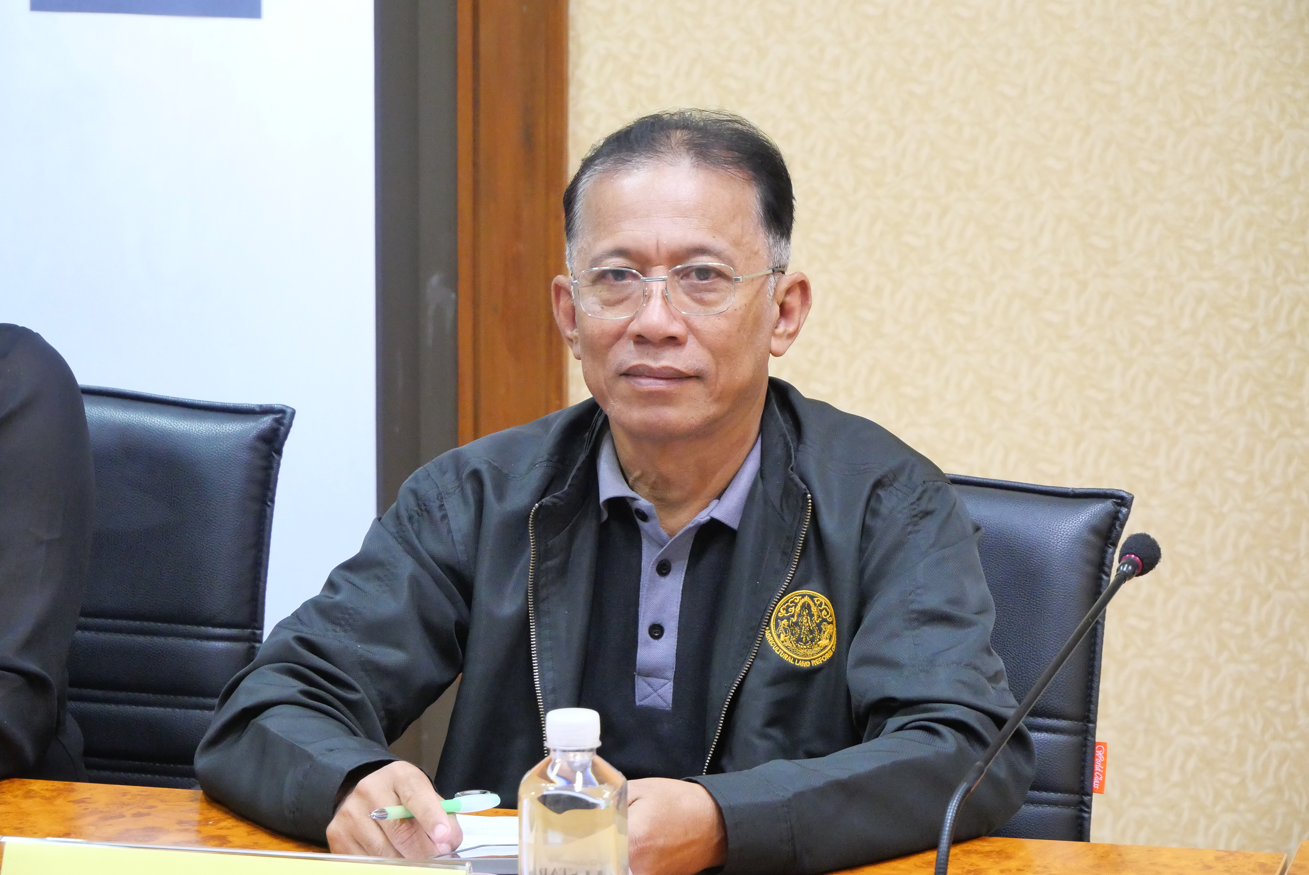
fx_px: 4511
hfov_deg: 16.5
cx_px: 654
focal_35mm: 124
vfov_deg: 11.1
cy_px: 438
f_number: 5.6
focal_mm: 60
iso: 3200
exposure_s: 1/20
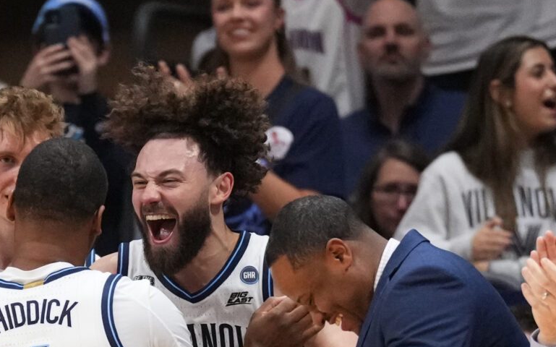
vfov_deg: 1.9
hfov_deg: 3.1
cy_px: 576
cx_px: 53
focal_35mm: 679
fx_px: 10285
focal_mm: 200
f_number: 2.8
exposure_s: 1/2000
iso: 4000
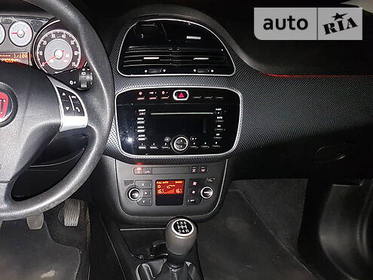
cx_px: 72
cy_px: 225
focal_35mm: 42
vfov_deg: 33.3
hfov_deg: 42.7
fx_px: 452
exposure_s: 1/11
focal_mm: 4.2
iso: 200
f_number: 1.7
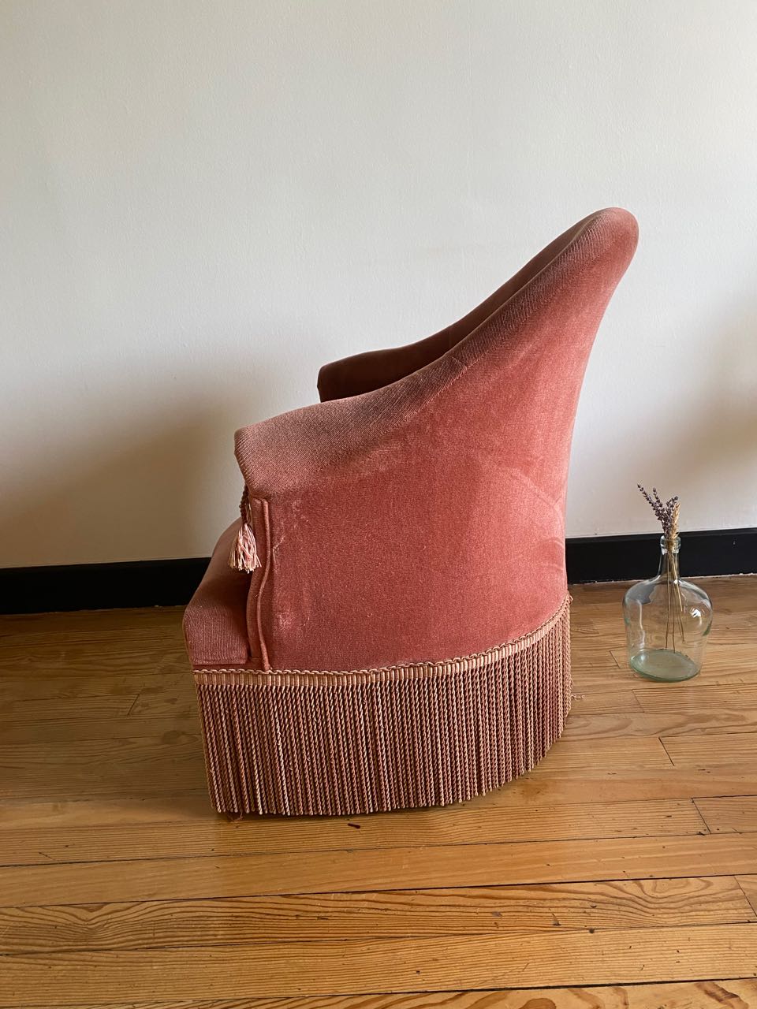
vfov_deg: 67.3
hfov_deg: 53.1
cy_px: 504
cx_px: 378
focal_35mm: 26
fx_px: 758
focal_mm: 4.25
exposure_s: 1/68
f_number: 1.8
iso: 125
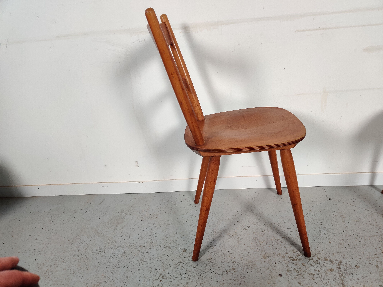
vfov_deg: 51.4
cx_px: 192
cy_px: 144
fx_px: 299
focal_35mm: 27
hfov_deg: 65.3
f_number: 1.65
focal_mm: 4.75
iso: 250
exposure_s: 1/100
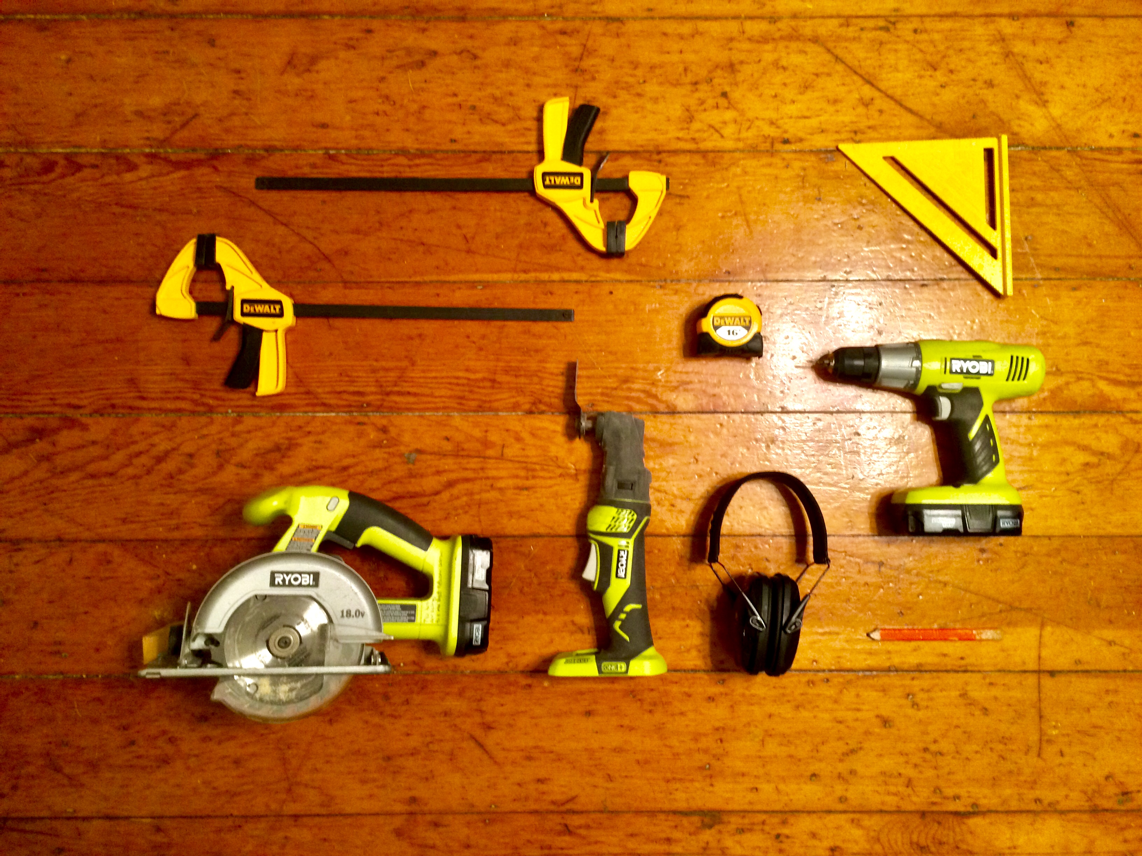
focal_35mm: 29
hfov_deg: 61.7
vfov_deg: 48.2
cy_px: 428
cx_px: 571
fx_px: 957
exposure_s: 1/15
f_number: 2.2
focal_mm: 4.15
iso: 320
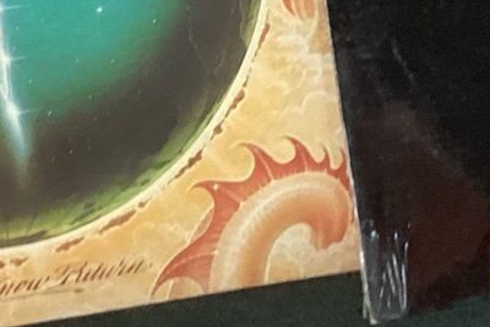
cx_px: 153
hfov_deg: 16.7
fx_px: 1661
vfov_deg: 10.4
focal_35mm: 122
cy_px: -314
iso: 125
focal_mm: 3.3
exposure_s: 1/50
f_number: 2.4
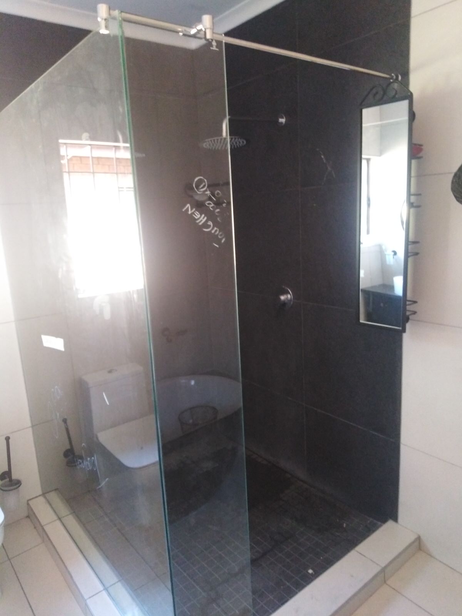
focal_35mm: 25
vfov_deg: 69.4
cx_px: 231
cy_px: 308
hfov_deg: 54.9
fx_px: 445
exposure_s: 1/20
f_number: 2.2
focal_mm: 3.37
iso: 521
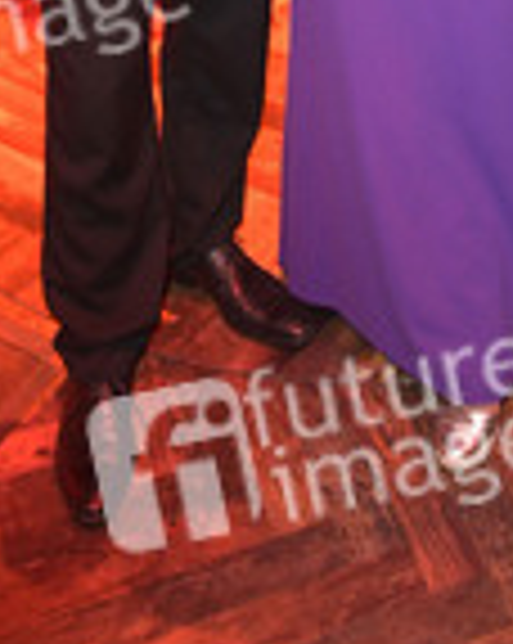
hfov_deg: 23.6
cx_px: 450
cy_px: -230
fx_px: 1198
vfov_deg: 25.2
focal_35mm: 63
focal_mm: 24
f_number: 5.6
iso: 2500
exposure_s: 1/20
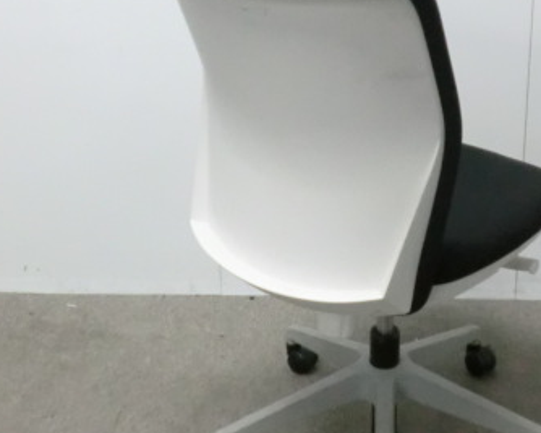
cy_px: 198
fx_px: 1136
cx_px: 366
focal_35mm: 71
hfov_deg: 26.6
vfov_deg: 21.5
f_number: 3.9
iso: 800
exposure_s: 1/50
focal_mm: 6.9
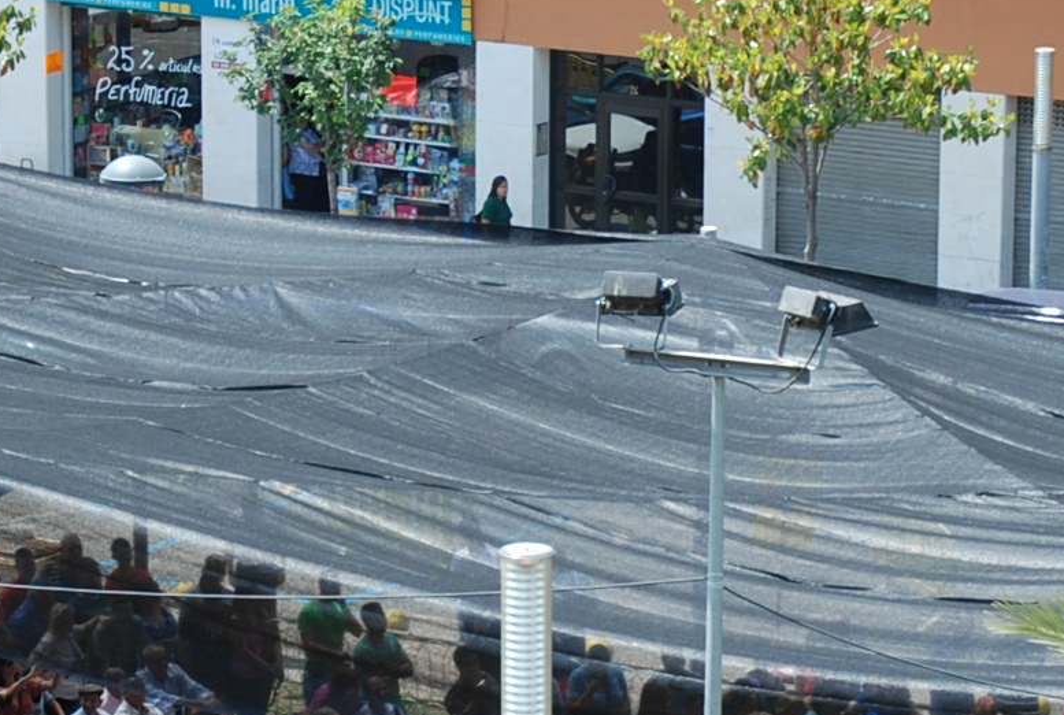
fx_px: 5628
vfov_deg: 7.3
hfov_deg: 10.8
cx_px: 715
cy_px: 577
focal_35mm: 190
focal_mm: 34
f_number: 6.3
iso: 100
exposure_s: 1/160
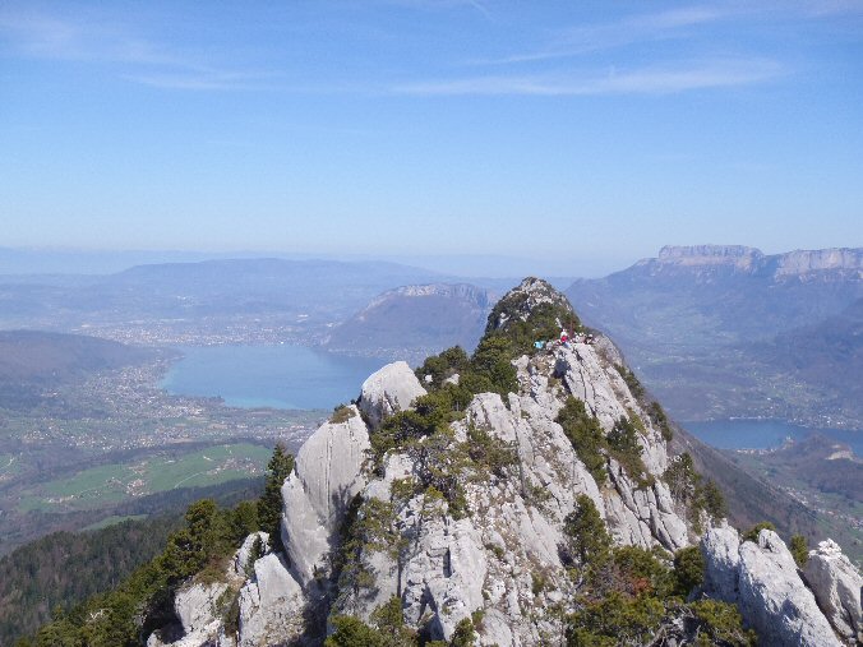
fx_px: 1222
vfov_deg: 29.7
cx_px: 432
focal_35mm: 49
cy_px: 324
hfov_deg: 38.9
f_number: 13
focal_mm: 8.8
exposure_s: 1/100
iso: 125
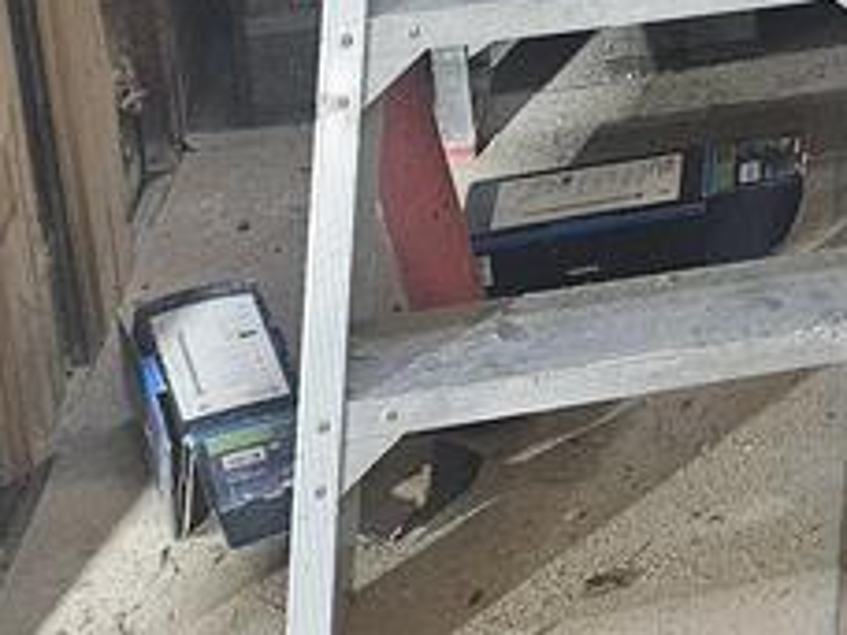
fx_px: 2838
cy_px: -817
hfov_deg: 13.9
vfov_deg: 11.0
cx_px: 1776
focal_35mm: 116
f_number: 1.8
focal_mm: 5.4
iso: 500
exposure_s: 1/100
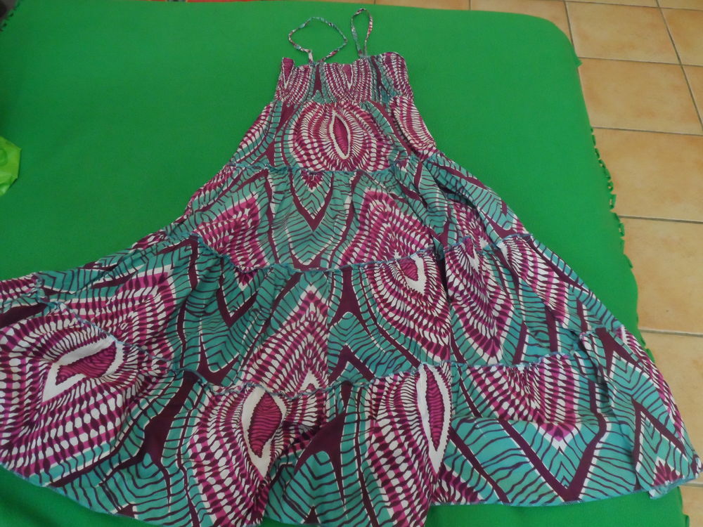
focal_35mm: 28
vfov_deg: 49.7
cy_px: 264
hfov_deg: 63.4
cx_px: 352
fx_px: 569
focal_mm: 4.9
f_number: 3.1
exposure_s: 1/15
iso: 400
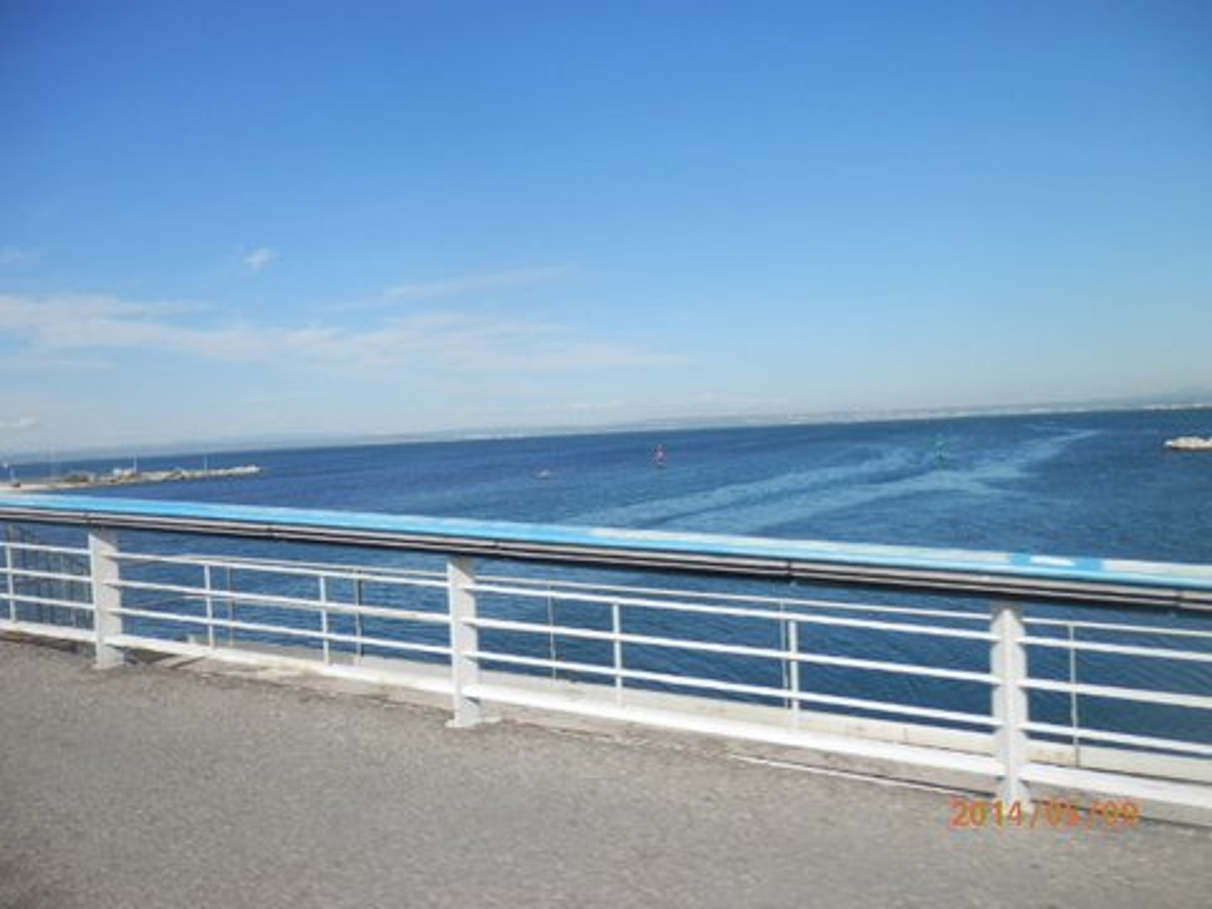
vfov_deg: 54.9
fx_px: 875
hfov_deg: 69.4
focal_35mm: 25
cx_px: 606
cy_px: 454
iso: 80
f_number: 8.7
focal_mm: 4.5
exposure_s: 1/160
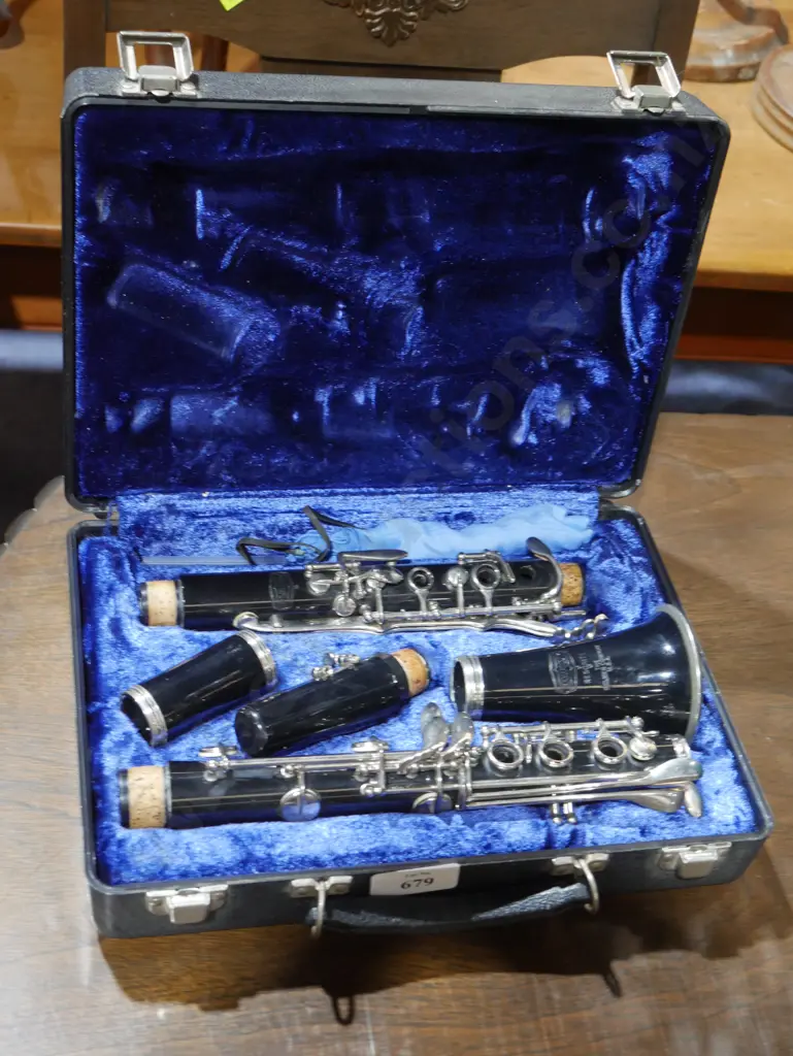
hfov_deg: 29.1
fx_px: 1526
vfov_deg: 38.2
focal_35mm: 50
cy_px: 528
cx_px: 396
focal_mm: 25
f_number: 5.3
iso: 1600
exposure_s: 1/60
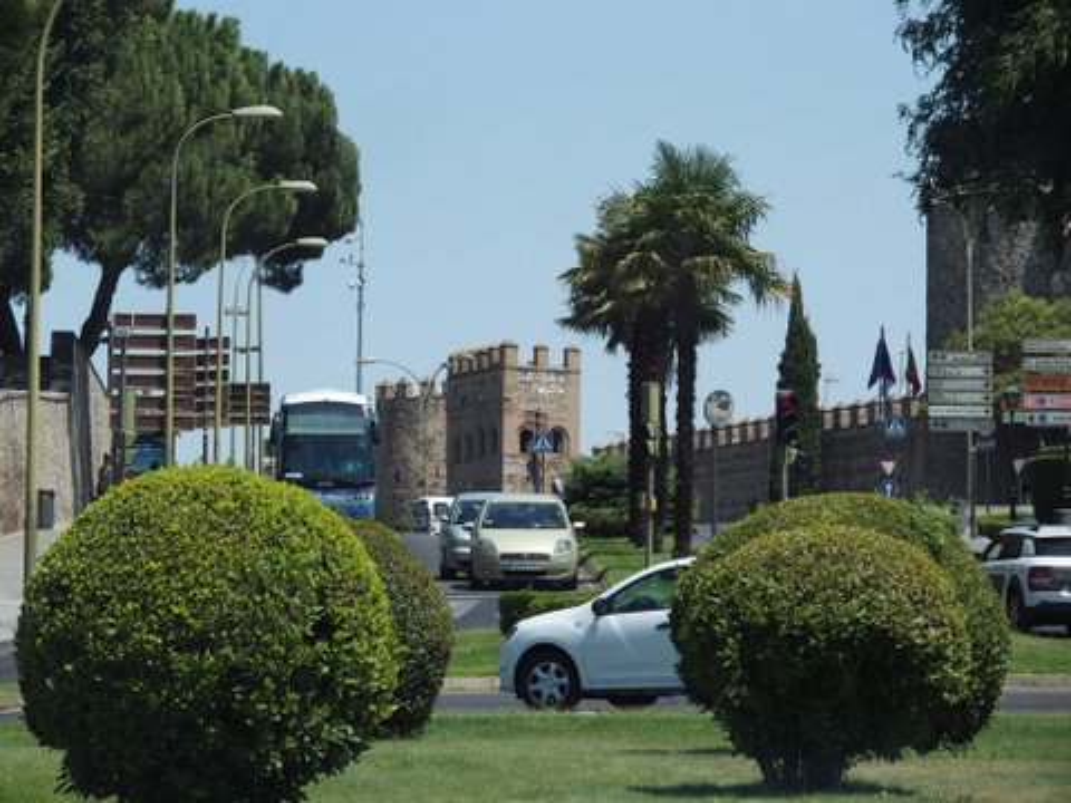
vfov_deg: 7.4
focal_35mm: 200
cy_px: 402
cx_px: 536
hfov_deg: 9.9
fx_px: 6188
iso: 100
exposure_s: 1/800
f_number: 4
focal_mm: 42.5
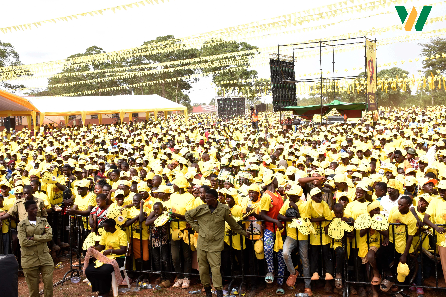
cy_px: 148
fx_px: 632
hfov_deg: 38.9
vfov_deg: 26.5
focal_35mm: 51
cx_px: 223
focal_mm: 34
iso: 320
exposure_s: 1/200
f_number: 9
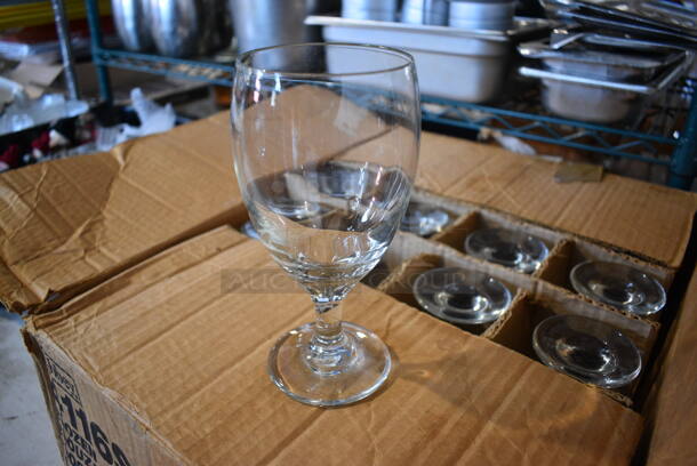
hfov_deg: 67.3
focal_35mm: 27
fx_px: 523
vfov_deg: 48.0
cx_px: 348
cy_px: 233
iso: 1250
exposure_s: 1/125
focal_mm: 18
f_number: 3.5
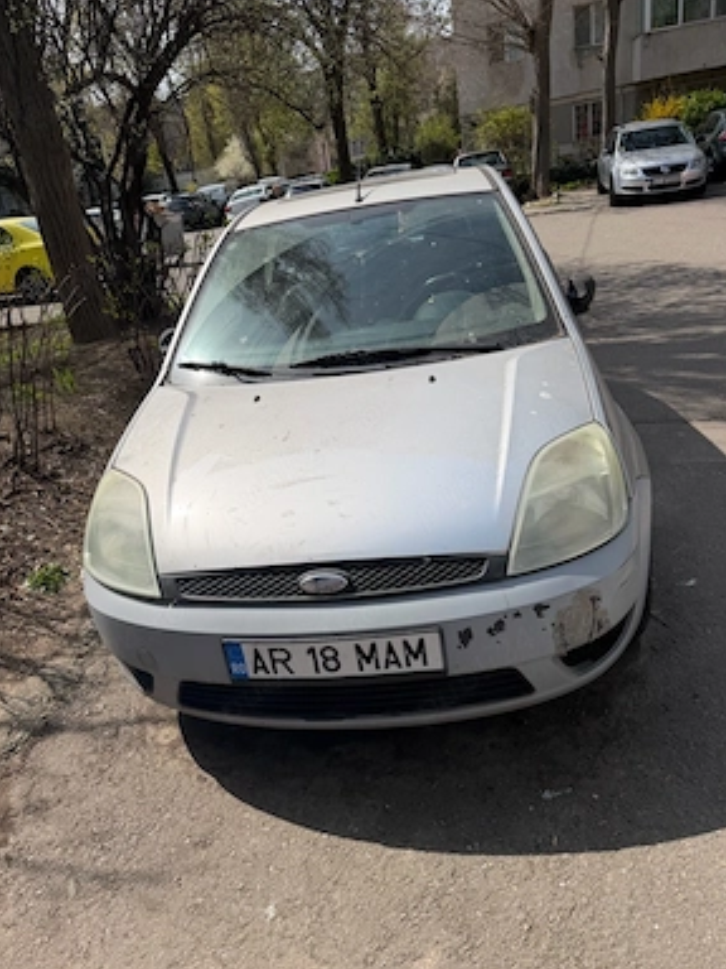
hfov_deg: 54.9
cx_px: 350
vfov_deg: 69.4
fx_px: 699
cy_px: 495
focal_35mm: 25
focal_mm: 6.76
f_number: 1.78
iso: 100
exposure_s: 1/8130
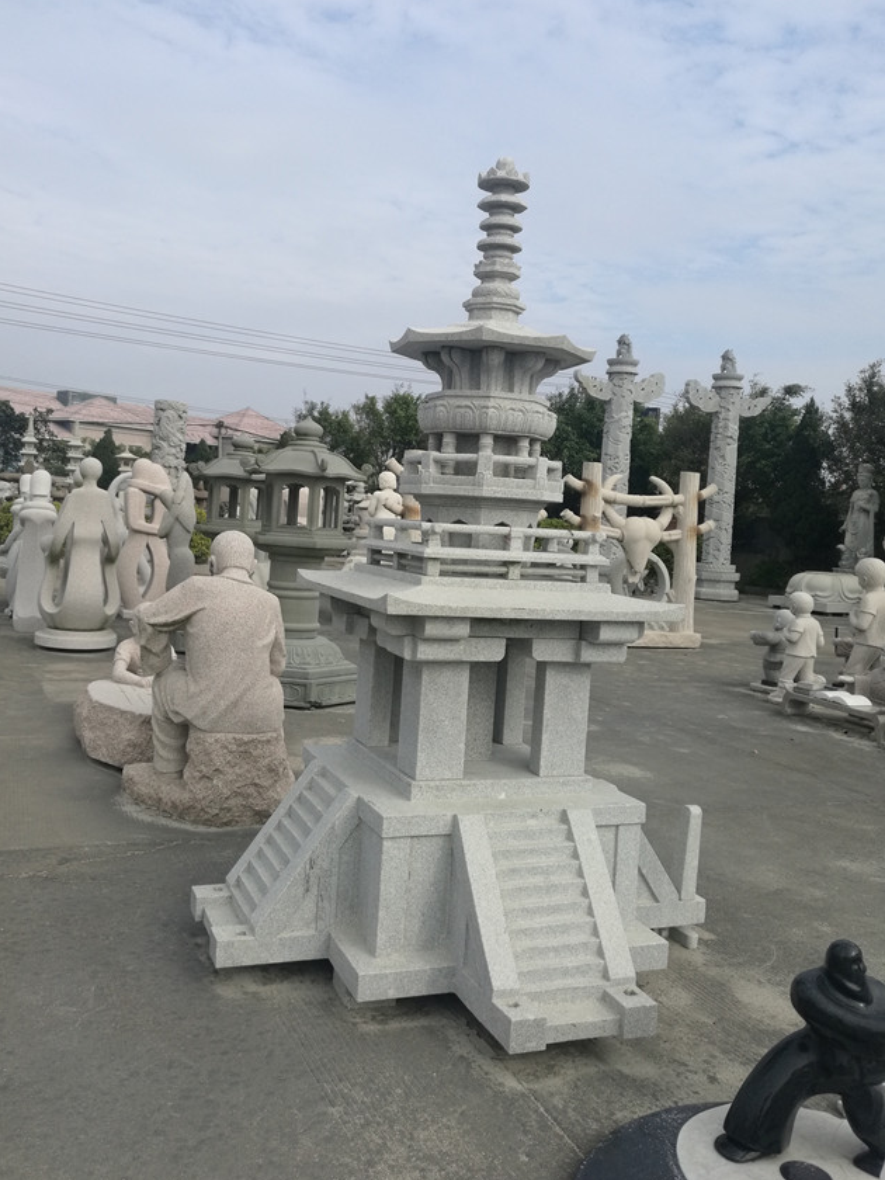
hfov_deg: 46.8
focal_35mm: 30
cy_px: 539
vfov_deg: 59.9
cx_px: 410
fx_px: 1023
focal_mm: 4.04
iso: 50
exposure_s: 1/1078
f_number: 2
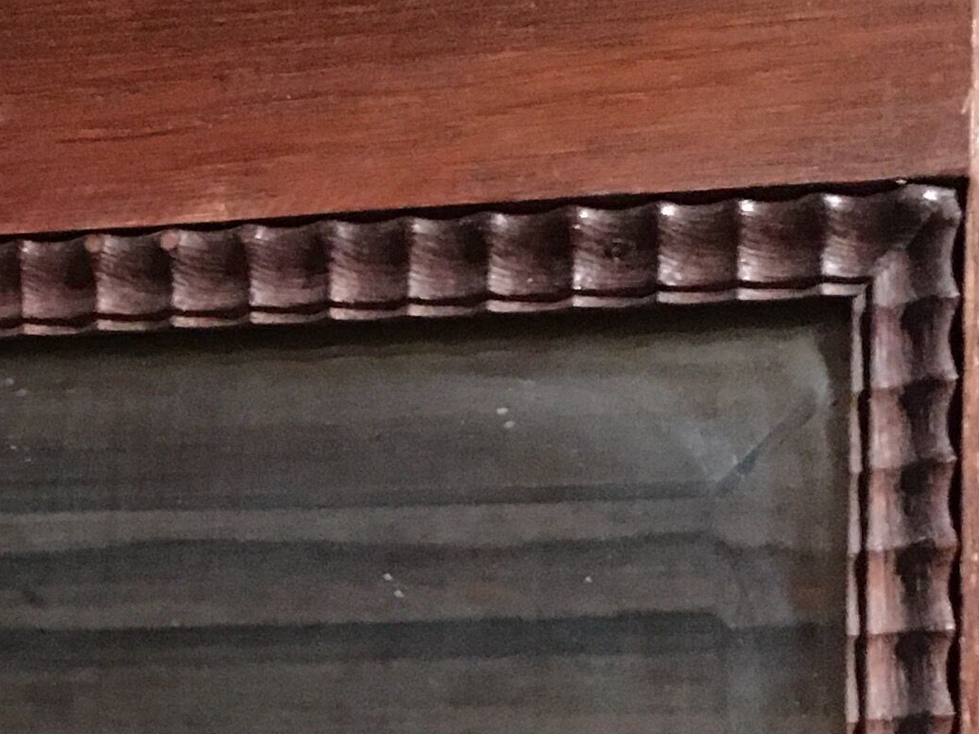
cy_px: 781
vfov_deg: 13.0
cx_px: -51
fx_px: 3168
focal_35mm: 112
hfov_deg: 17.1
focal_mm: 4.15
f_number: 2.2
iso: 640
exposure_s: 1/17
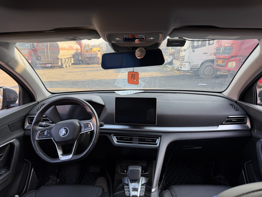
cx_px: 131
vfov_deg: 56.8
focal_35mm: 24
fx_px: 182
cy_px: 98
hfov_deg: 71.6
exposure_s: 1/178
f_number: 1.78
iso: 80
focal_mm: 6.76
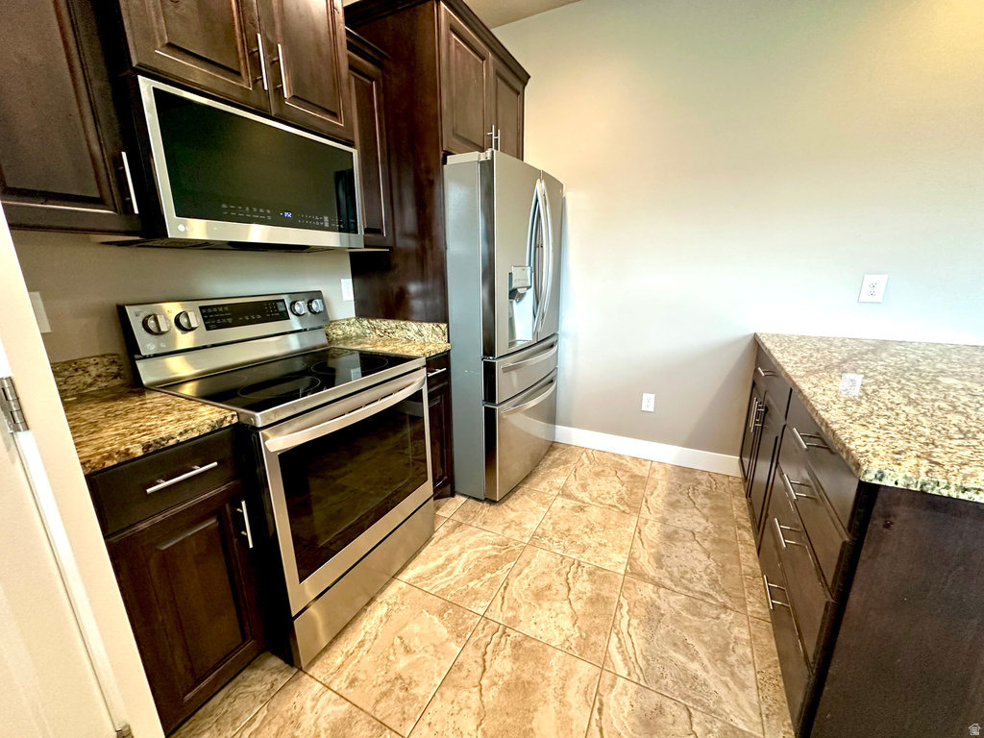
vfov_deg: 85.7
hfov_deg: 102.1
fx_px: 398
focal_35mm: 14
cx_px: 492
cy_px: 369
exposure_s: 1/60
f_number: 2.2
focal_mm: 2.22
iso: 320
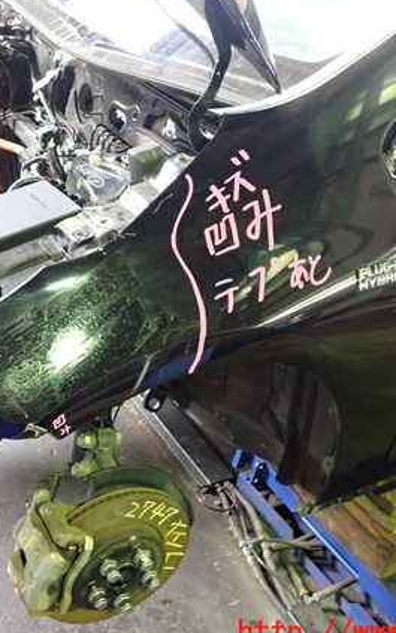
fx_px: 777
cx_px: 127
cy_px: 316
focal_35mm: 45
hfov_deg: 28.4
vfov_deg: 44.4
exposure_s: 1/30
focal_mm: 5.4
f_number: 2.3
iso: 800
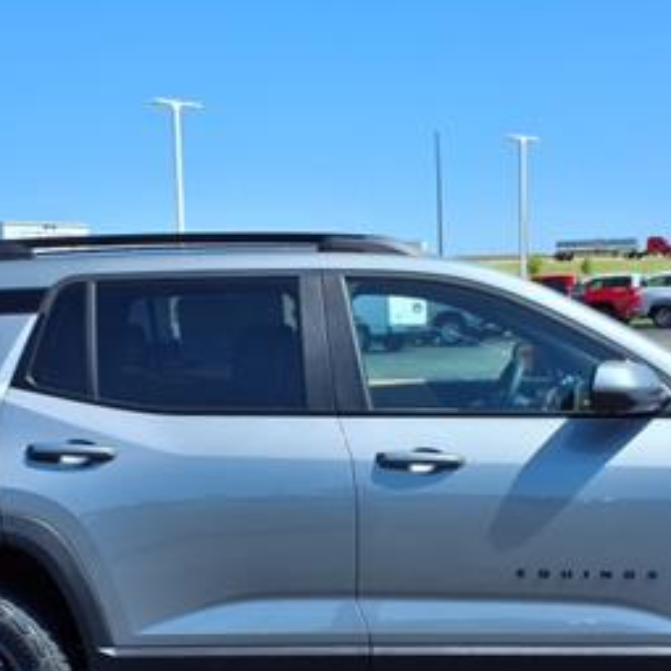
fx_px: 1316
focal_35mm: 60
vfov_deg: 28.5
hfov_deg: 28.6
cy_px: 432
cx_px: 353
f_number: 1.9
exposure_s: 1/2000
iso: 40
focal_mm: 3.58
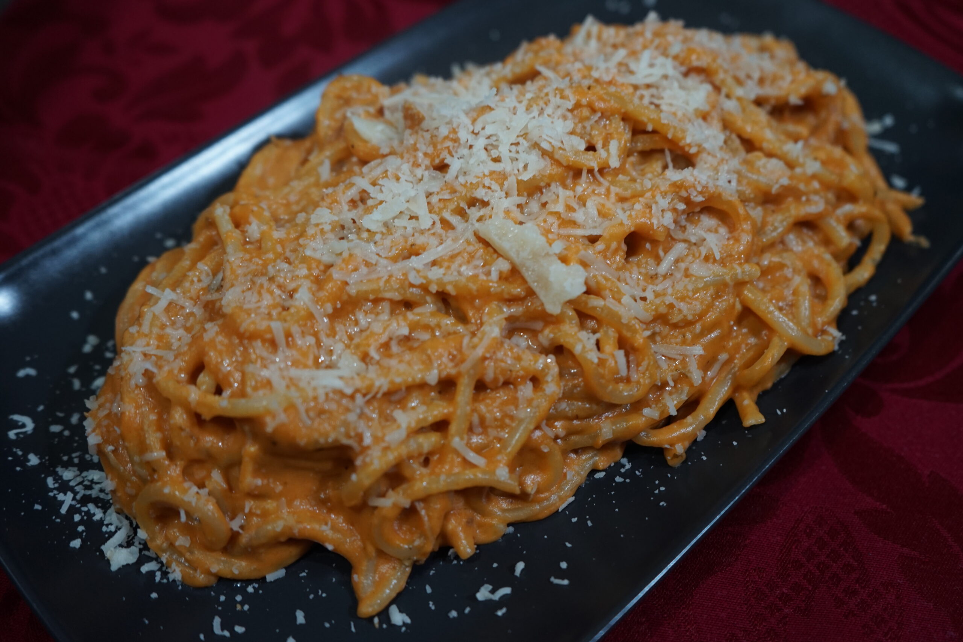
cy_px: 321
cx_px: 482
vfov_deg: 40.0
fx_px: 883
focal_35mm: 33
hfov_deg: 57.2
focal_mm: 33
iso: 1000
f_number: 4
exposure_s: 1/60
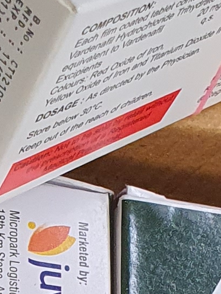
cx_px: -267
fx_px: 1633
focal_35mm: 192
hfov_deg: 7.4
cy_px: 597
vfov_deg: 9.6
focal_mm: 4.3
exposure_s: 1/120
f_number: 2.4
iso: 200
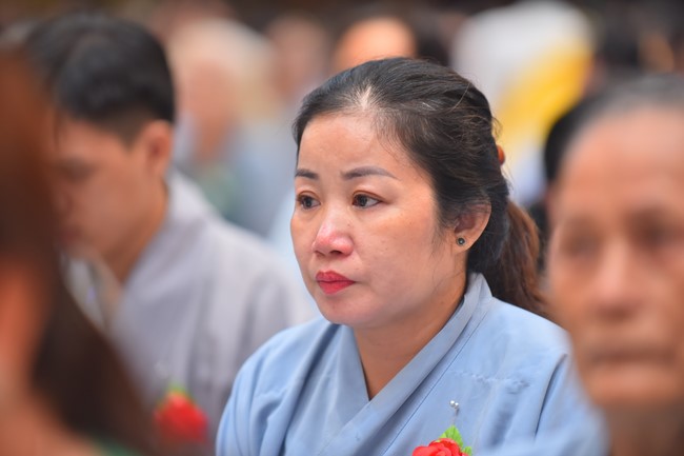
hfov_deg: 10.3
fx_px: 3799
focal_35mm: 200
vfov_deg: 6.9
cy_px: 228
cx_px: 342
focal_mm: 200
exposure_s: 1/100
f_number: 2.8
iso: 800
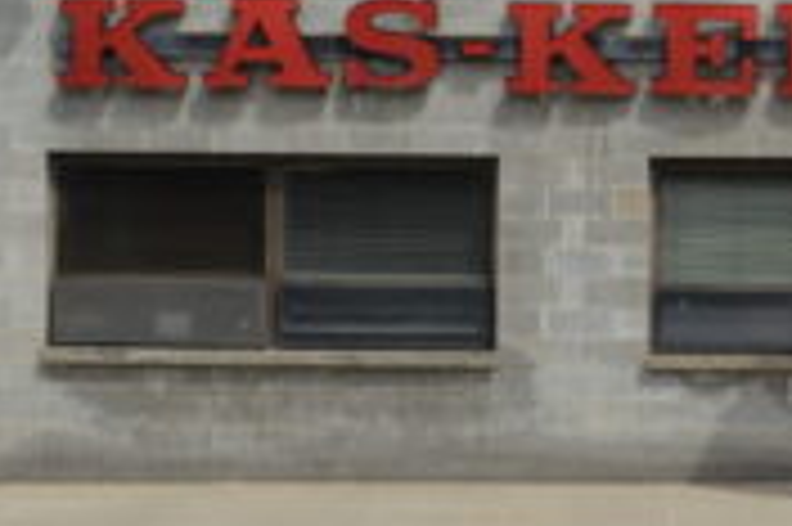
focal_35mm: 131
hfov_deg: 15.3
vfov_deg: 10.4
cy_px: 220
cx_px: 824
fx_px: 2879
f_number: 7.1
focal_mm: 32
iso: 100
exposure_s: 1/200
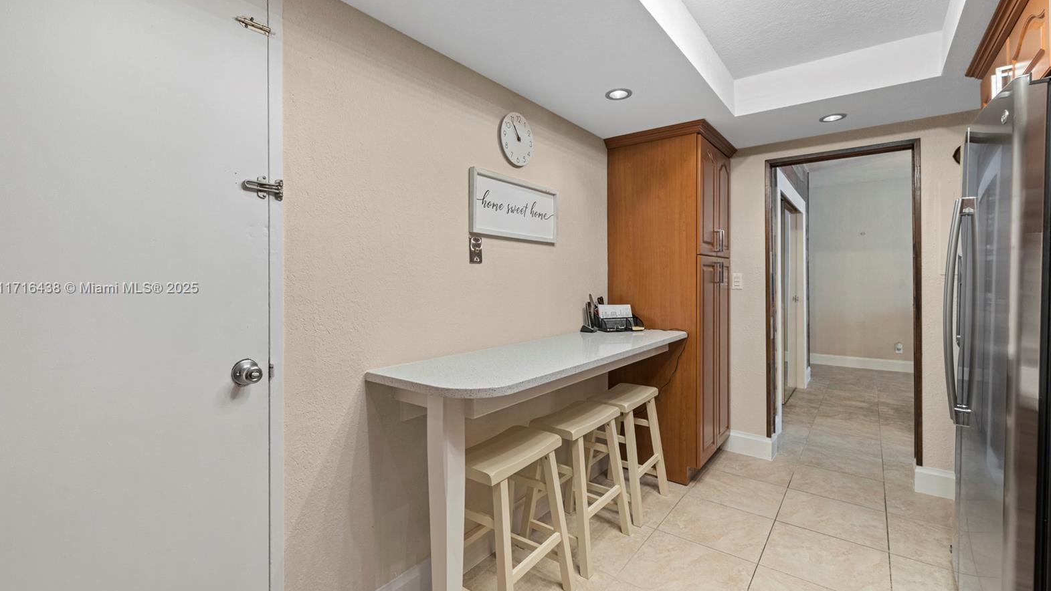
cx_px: 519
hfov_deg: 99.4
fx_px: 446
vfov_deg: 67.1
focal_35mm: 16
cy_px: 289
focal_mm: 10
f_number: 10
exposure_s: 3.2
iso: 160
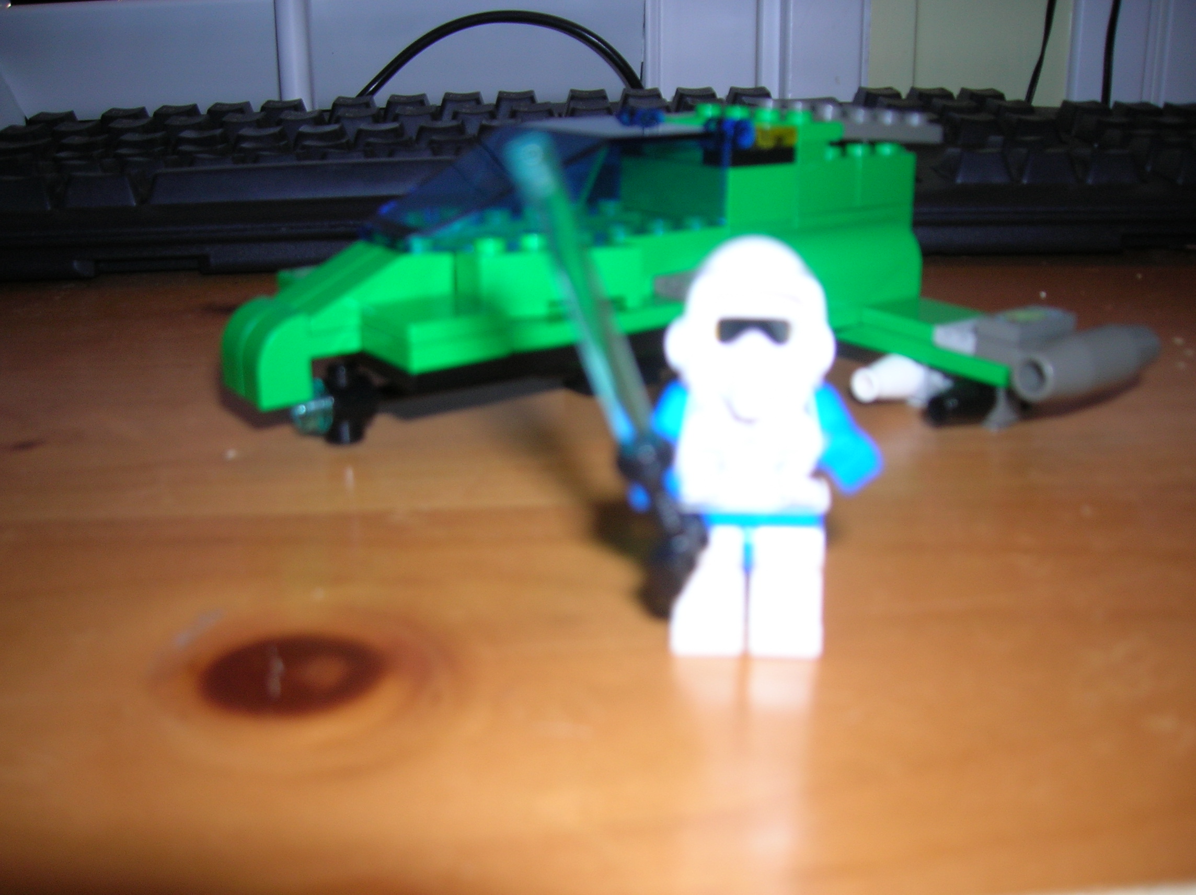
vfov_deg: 41.7
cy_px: 448
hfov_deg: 54.0
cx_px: 598
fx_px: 1174
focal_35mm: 34
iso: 50
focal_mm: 5.7
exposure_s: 1/60.1
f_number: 2.9
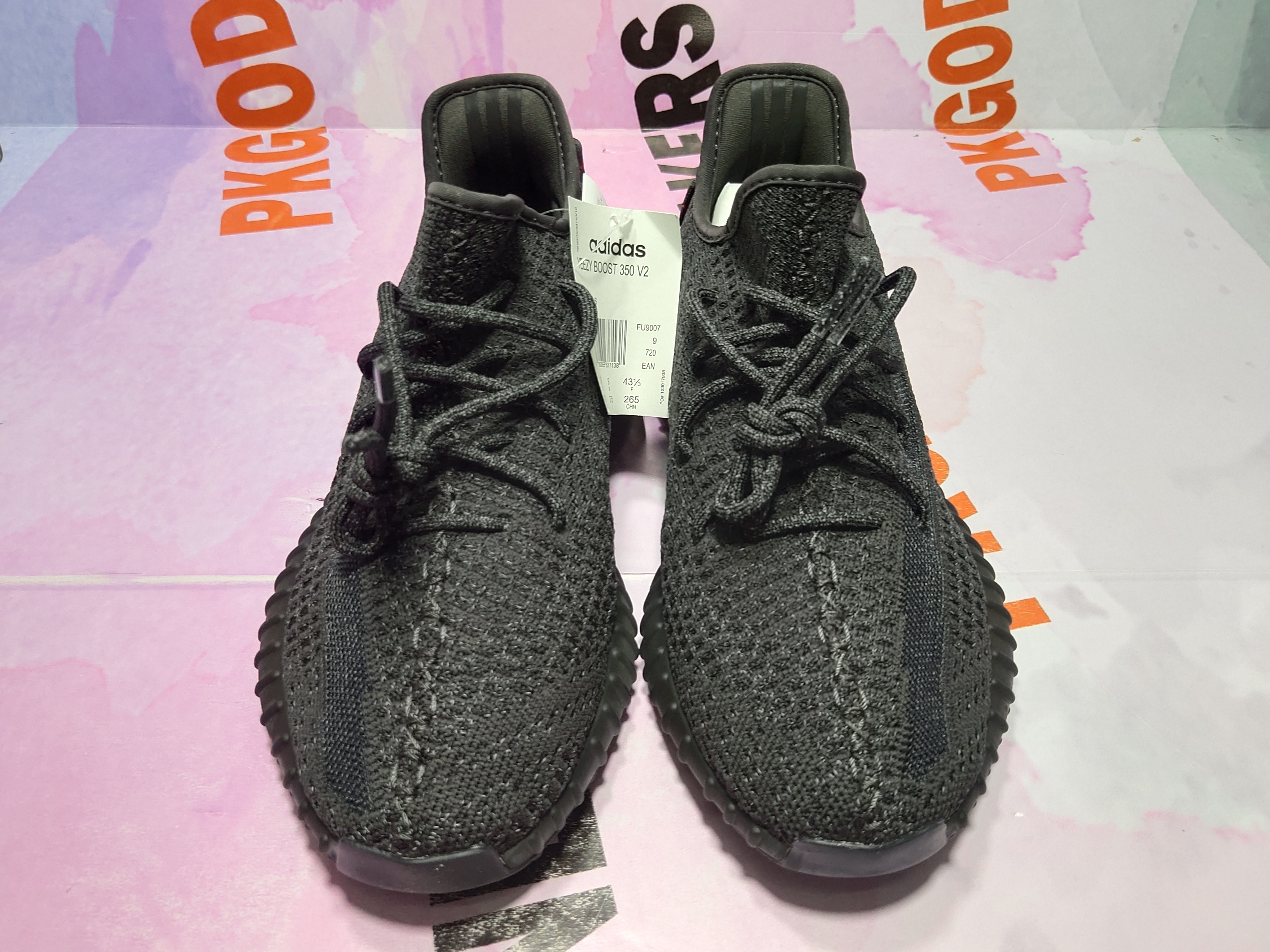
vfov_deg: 45.4
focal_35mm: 31
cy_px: 477
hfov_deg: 58.4
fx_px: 1137
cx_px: 646
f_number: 1.79
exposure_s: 1/1319
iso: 50
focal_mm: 4.35
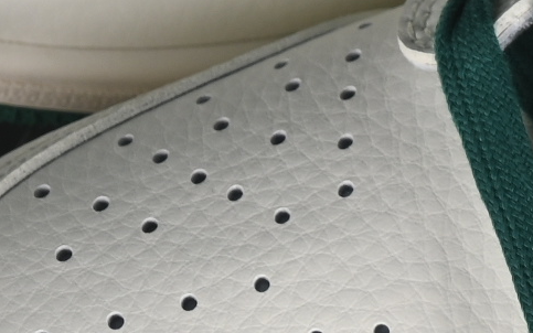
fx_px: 6407
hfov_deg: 4.7
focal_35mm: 441
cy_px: -99
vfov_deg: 3.0
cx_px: 881
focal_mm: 50
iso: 160
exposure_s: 1/80
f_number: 7.1
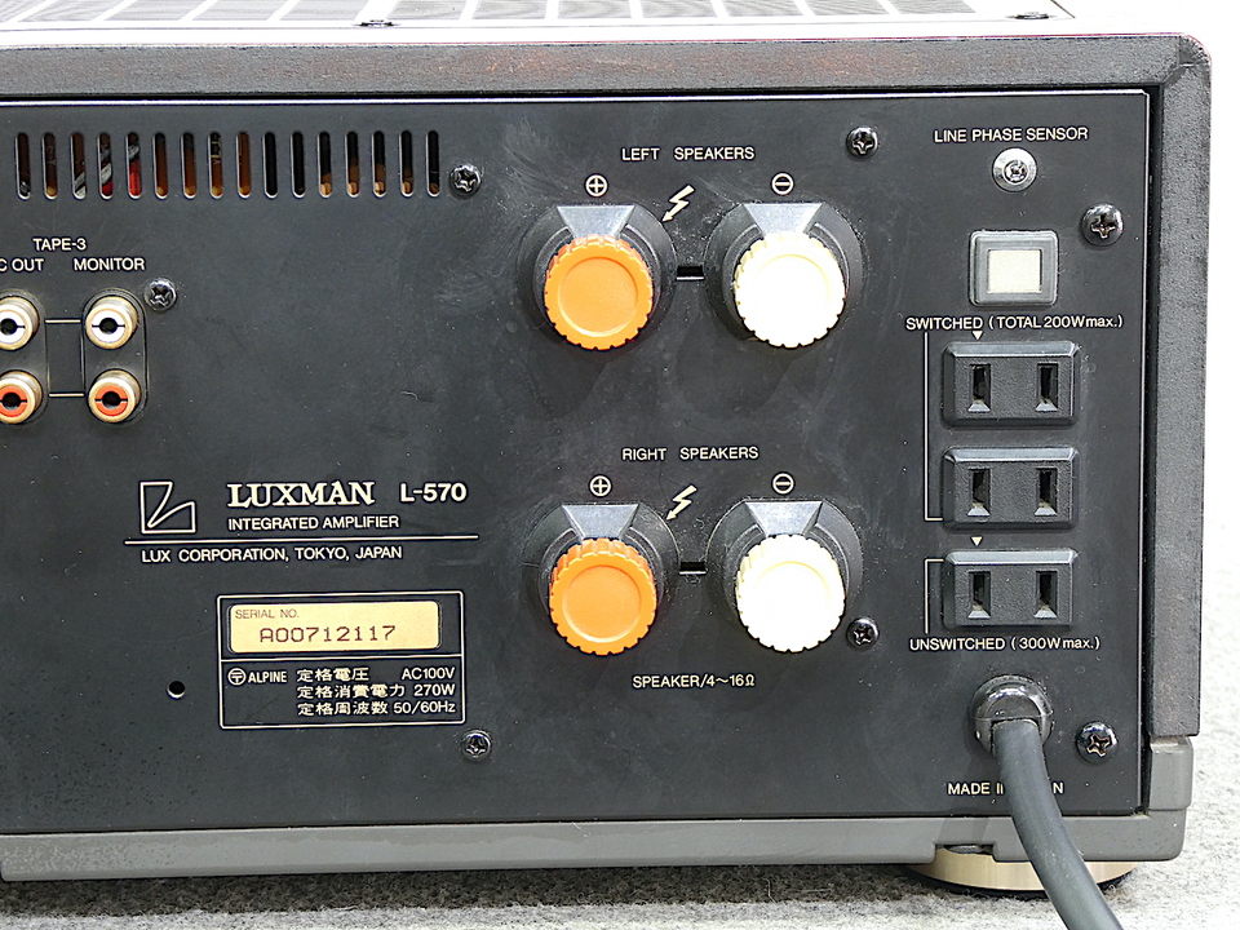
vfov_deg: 14.0
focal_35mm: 106
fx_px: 3797
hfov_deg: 18.5
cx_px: 620
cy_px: 465
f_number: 5.1
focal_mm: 19
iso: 200
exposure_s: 1/1.6
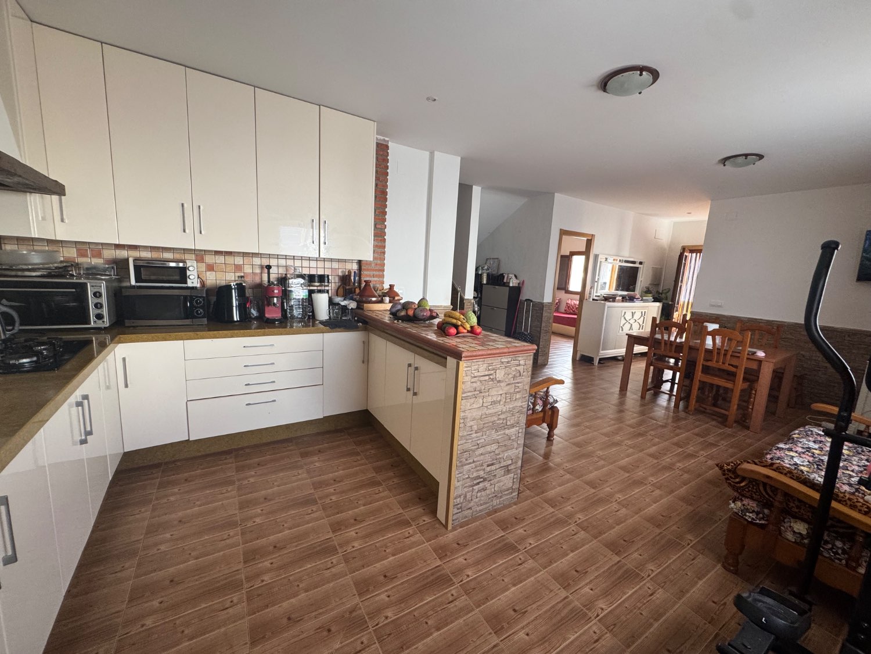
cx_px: 436
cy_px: 327
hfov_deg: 102.1
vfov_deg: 85.7
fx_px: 352
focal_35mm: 14
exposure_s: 1/99
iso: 200
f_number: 2.2
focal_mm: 2.22
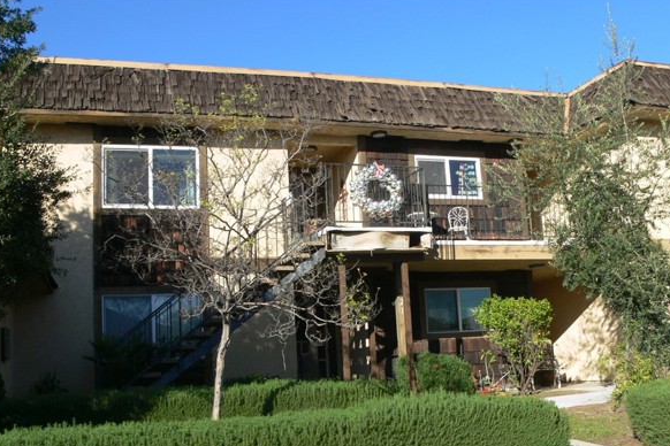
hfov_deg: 48.5
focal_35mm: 40
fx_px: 744
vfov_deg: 33.3
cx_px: 336
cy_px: 269
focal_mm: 7.4
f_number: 5.6
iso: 80
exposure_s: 1/200
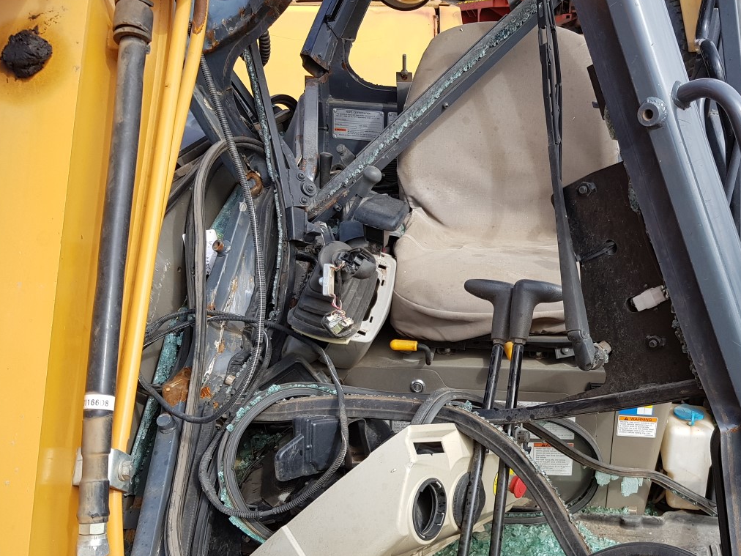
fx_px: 792
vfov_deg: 38.3
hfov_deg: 49.1
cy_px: 361
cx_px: 504
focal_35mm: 37
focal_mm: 4.2
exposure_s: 1/750
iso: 40
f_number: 1.7
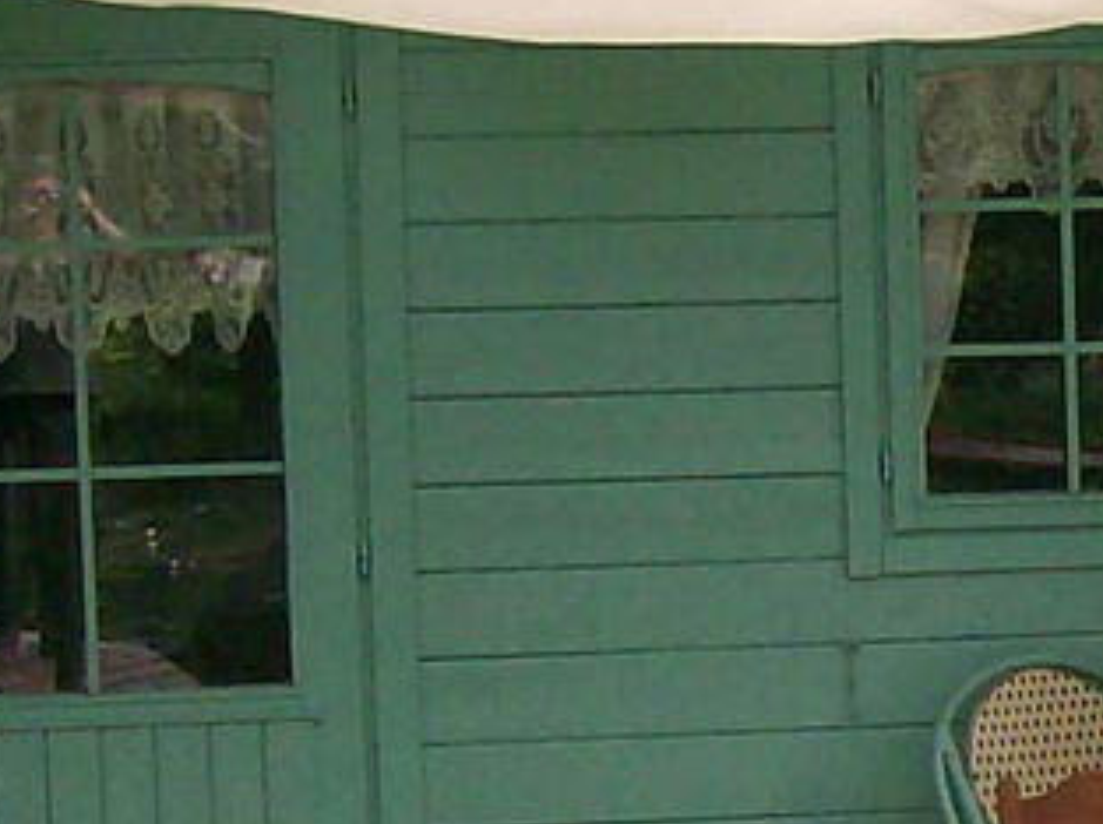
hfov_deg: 10.6
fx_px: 5856
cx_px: 1216
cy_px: 766
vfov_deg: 8.0
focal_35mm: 184
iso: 80
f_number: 2.7
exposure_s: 1/323
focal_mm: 6
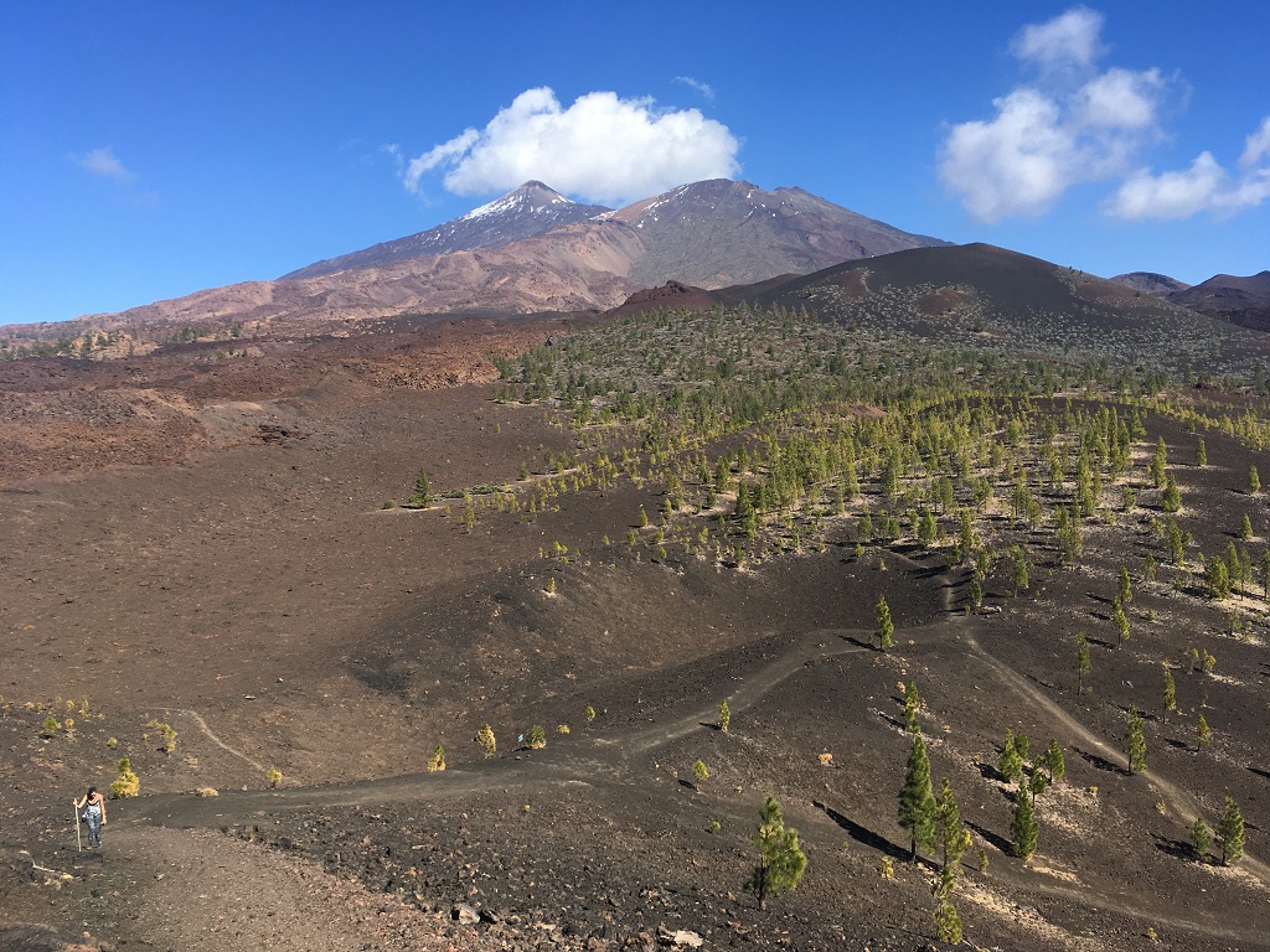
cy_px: 476
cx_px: 635
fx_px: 1064
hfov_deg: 61.7
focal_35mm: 29
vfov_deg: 48.2
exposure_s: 1/1508
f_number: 2.2
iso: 25
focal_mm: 4.15
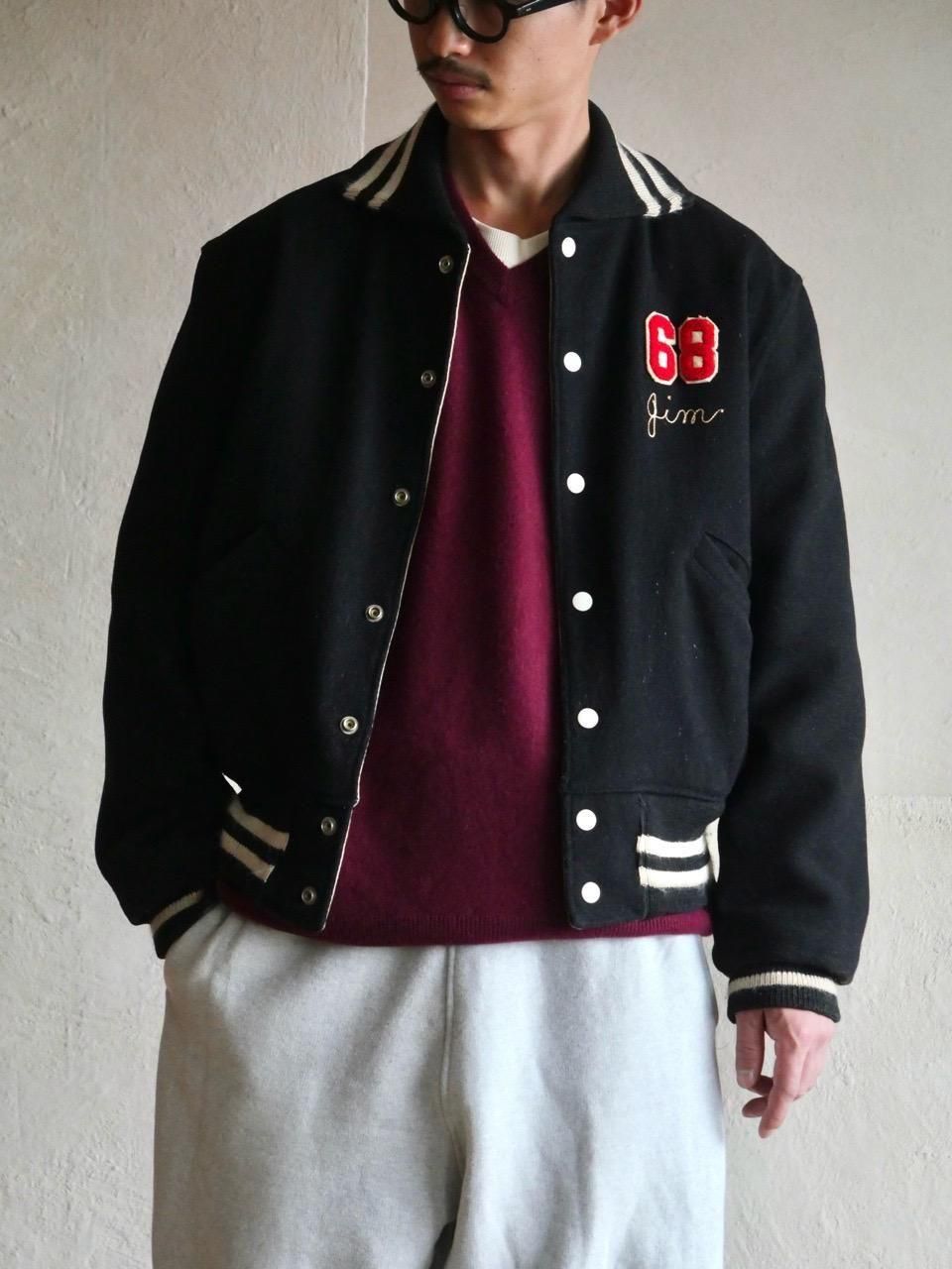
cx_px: 476
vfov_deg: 20.4
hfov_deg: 15.4
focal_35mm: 96
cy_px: 634
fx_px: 3520
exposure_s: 1/20
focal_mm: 48
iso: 3200
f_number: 3.9
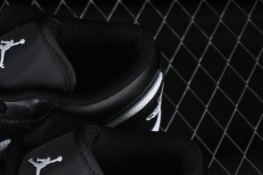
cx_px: -20
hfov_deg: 12.0
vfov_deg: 8.1
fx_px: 1235
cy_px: 178
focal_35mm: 169
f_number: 6.3
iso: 160
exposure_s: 1/60
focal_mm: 50
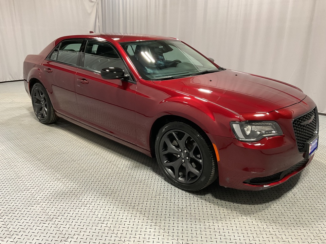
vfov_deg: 48.2
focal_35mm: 29
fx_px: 273
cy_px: 122
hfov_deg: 61.7
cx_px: 163
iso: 80
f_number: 1.8
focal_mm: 3
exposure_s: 1/60
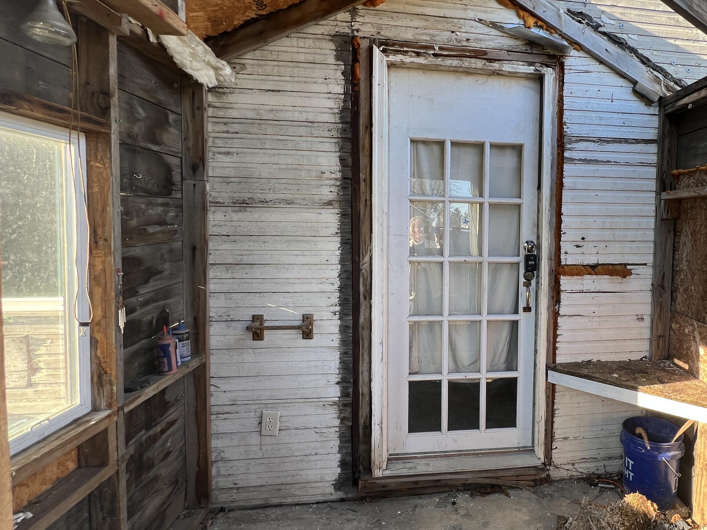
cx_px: 504
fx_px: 409
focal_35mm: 20
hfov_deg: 77.4
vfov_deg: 66.0
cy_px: 254
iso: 32
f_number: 1.8
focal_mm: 1.57
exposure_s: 1/99
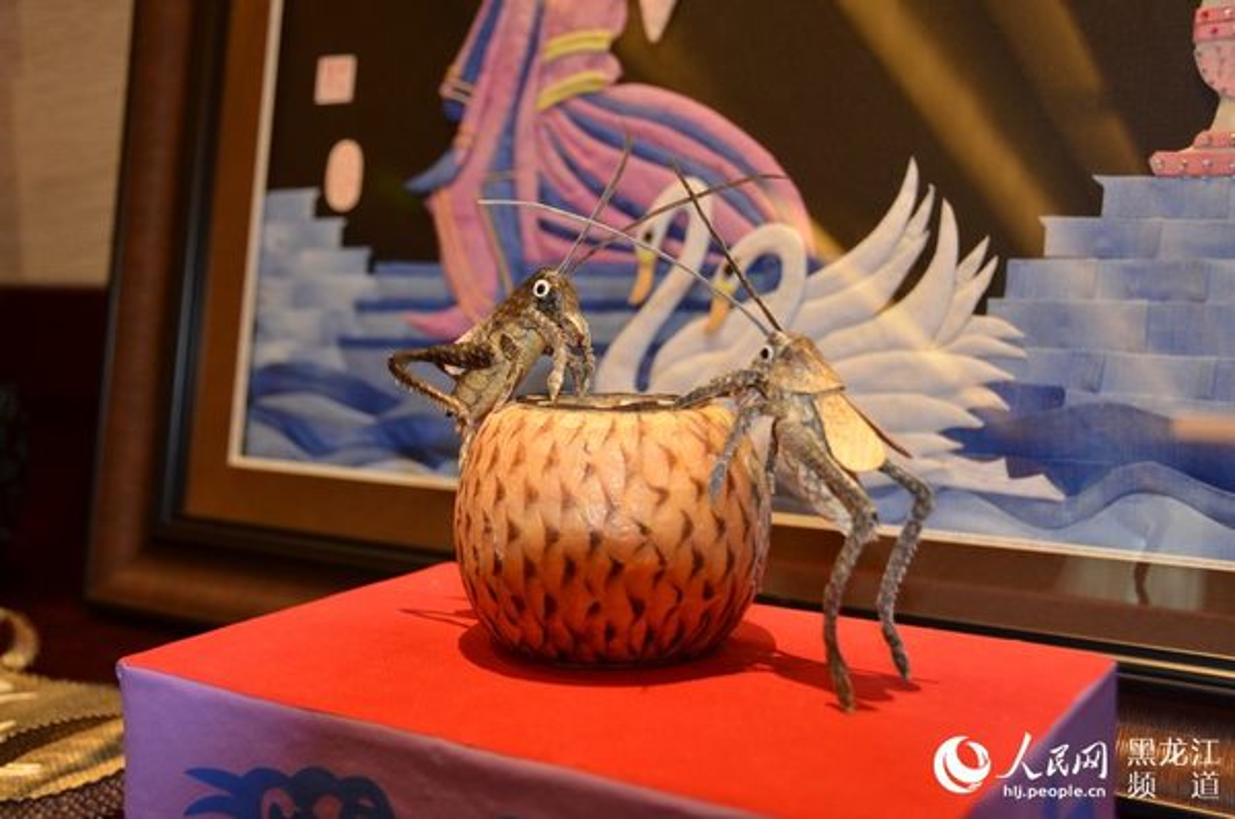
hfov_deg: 46.5
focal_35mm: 42
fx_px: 1439
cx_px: 618
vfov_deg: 31.8
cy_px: 410
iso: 800
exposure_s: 1/60
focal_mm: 28
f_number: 4
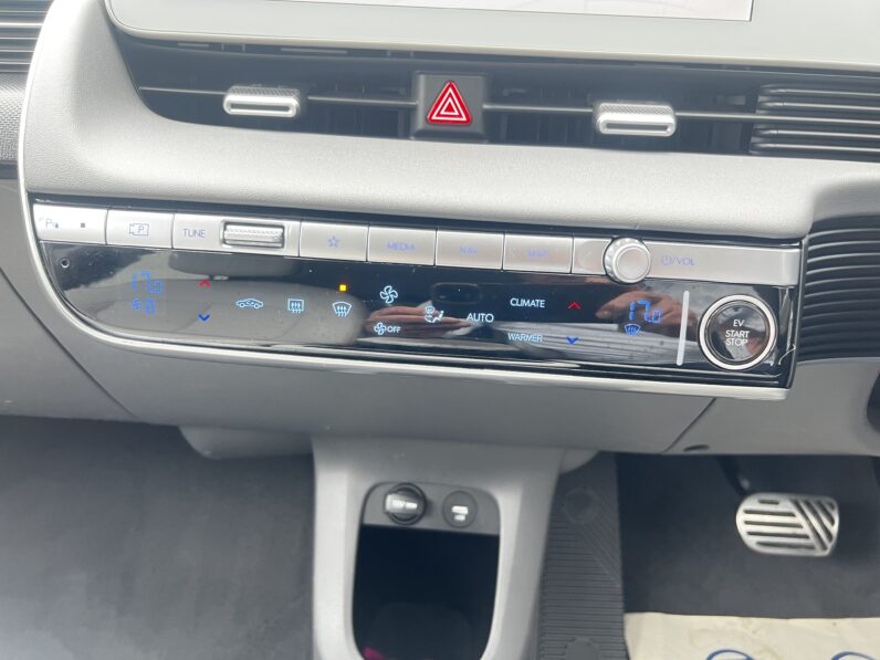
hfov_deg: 67.3
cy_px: 330
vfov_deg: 53.1
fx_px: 661
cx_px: 440
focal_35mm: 26
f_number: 1.5
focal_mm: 5.7
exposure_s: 1/65
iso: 125
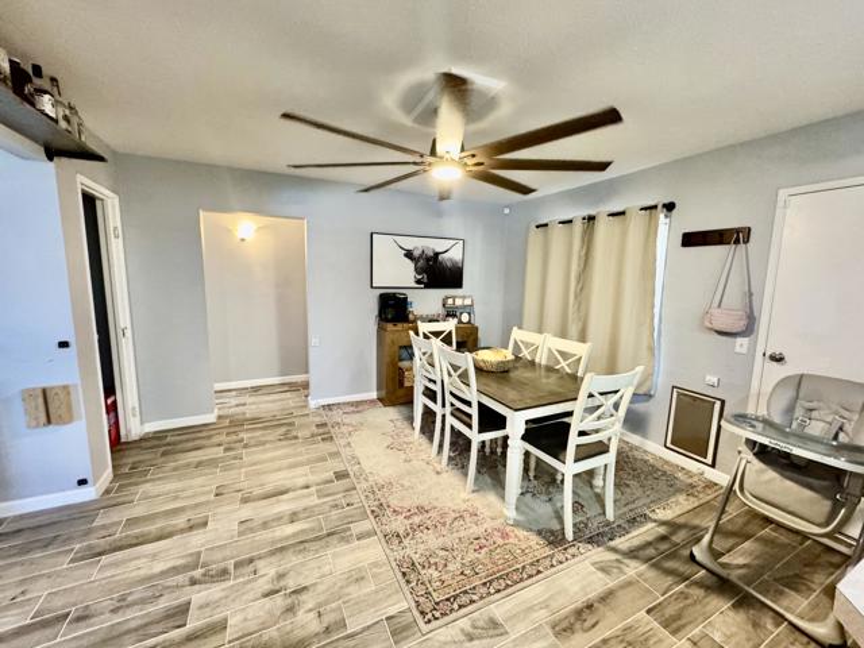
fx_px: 349
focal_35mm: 14
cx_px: 432
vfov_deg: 85.7
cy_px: 324
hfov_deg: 102.1
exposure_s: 1/60
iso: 500
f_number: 2.2
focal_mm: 2.22
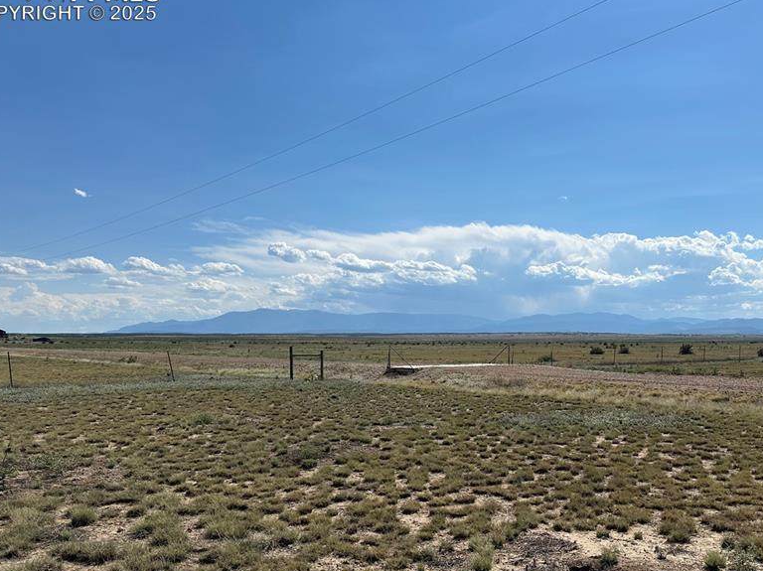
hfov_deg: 56.3
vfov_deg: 43.9
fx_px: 705
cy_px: 346
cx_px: 470
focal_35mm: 32
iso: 80
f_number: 1.78
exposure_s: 1/9709
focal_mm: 6.86
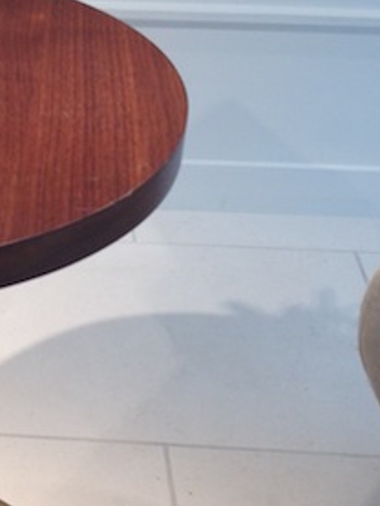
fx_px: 1477
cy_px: 336
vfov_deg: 19.4
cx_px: -122
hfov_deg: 14.0
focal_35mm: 101
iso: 64
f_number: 2.4
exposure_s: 1/24
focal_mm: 4.28
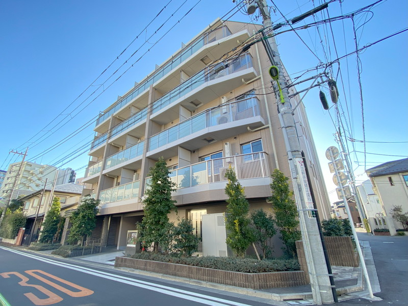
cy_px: 153
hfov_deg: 98.2
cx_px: 204
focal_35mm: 15
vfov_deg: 81.7
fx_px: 177
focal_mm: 1.54
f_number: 2.4
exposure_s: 1/122
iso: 25
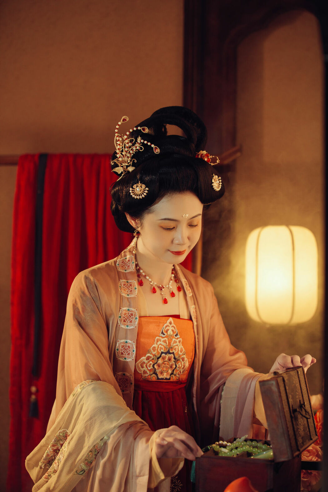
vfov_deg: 29.2
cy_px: 246
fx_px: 943
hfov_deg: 19.7
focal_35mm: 69
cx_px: 164
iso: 640
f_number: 2.8
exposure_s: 1/160
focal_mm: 70
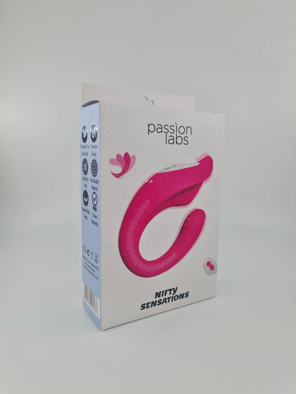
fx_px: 285
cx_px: 148
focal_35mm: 25
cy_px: 197
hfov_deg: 54.9
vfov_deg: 69.4
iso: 50
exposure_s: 1/460
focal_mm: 7
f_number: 1.8
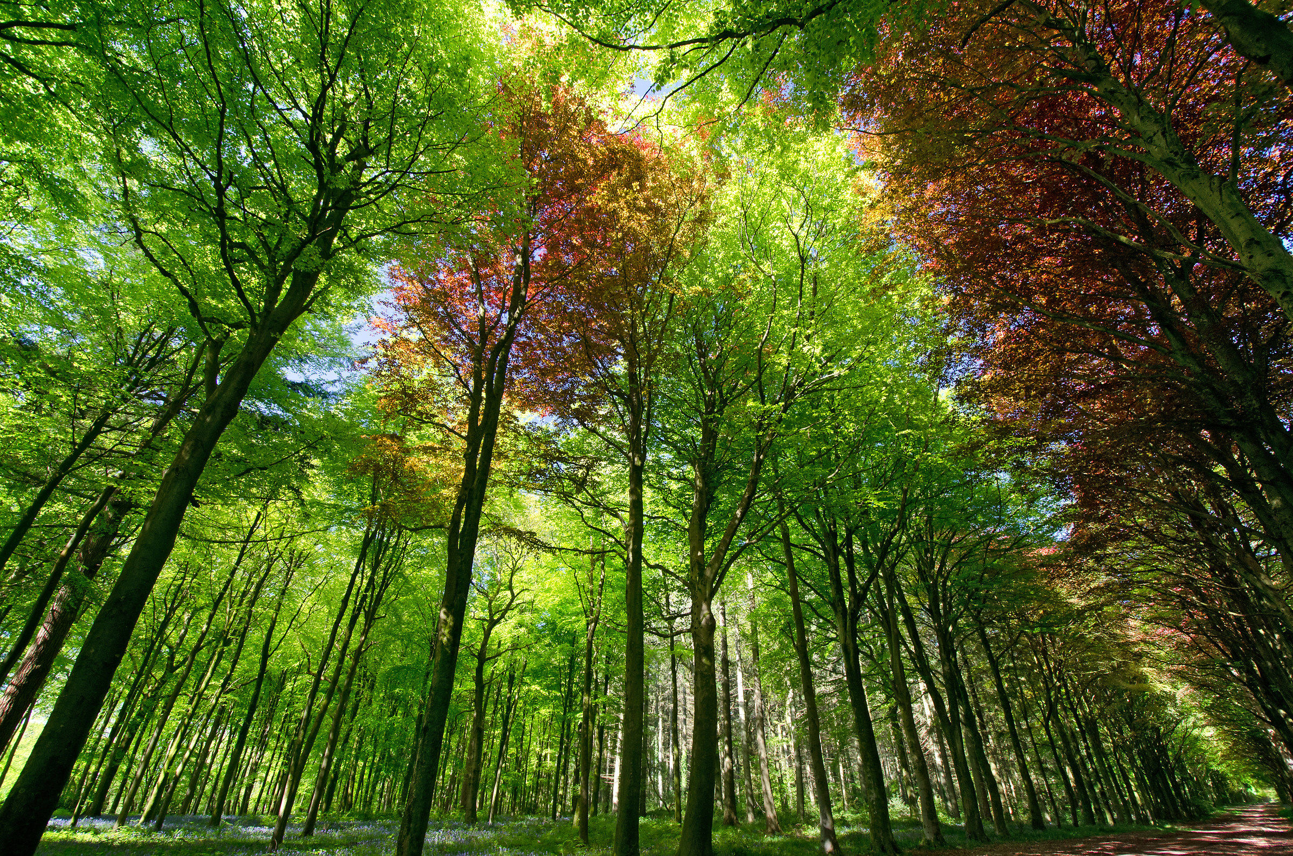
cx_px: 646
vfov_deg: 77.1
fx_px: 538
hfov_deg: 100.5
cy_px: 428
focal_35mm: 15
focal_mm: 10
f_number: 6.3
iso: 400
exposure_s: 1/40
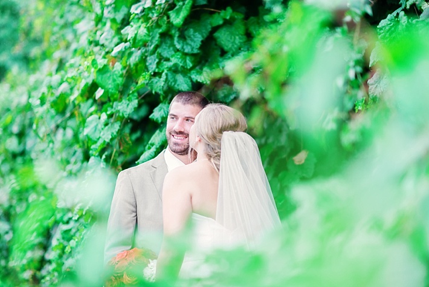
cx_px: 214
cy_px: 144
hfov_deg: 23.9
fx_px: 1013
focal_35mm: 85
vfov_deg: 16.1
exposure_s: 1/2000
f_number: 1.4
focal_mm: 85
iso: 400
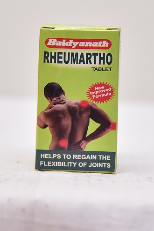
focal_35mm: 104
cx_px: 75
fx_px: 668
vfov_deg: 19.7
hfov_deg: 13.1
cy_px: 111
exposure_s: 1/125
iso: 1600
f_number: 4.5
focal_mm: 98
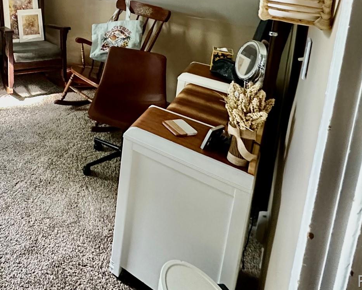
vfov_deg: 41.5
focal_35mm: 30
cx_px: 37
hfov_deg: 51.9
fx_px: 321
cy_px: -6
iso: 640
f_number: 2.2
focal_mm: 2.22
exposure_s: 1/60
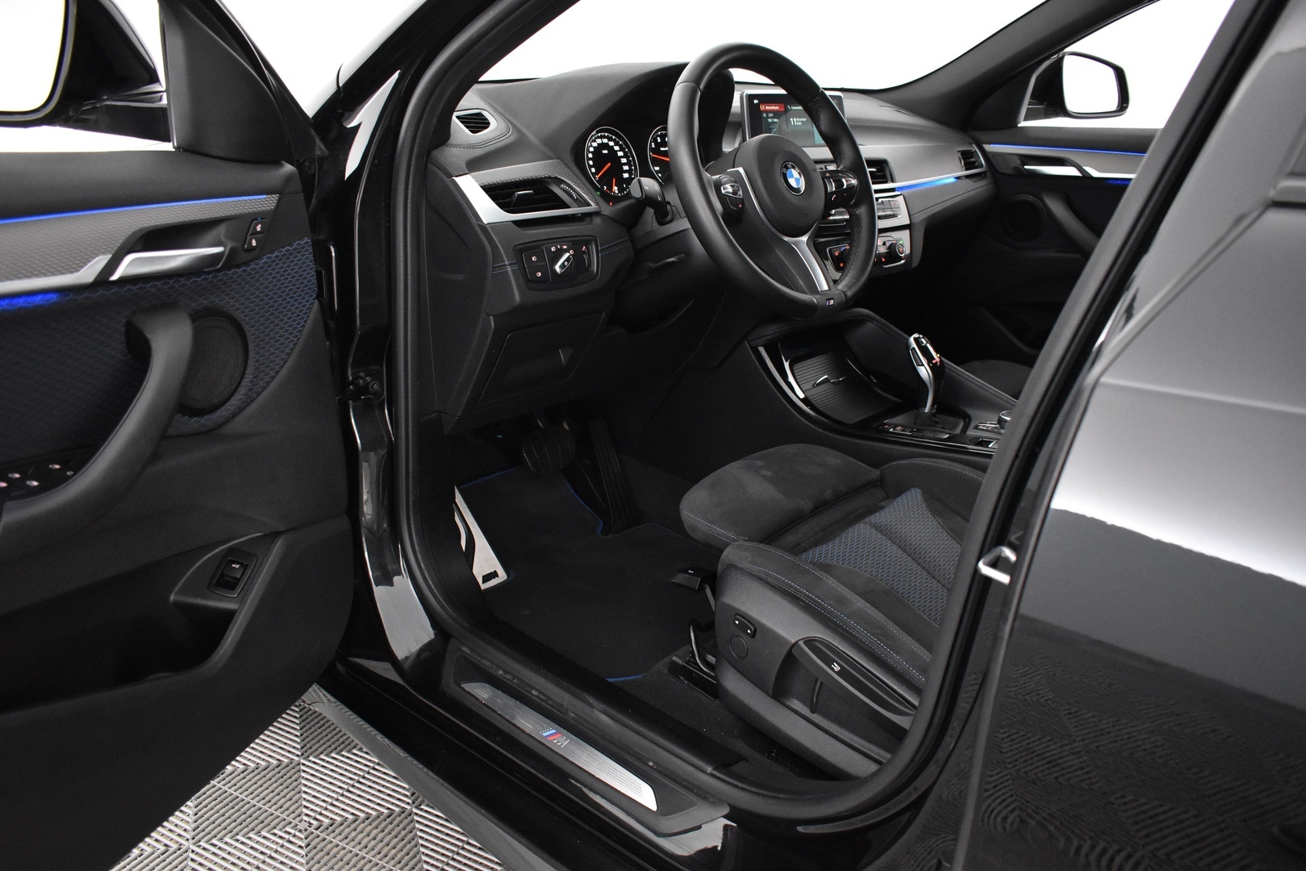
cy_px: 436
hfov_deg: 67.4
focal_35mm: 27
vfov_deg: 47.9
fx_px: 980
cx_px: 653
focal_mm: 18
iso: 3200
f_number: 3.5
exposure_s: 1/40
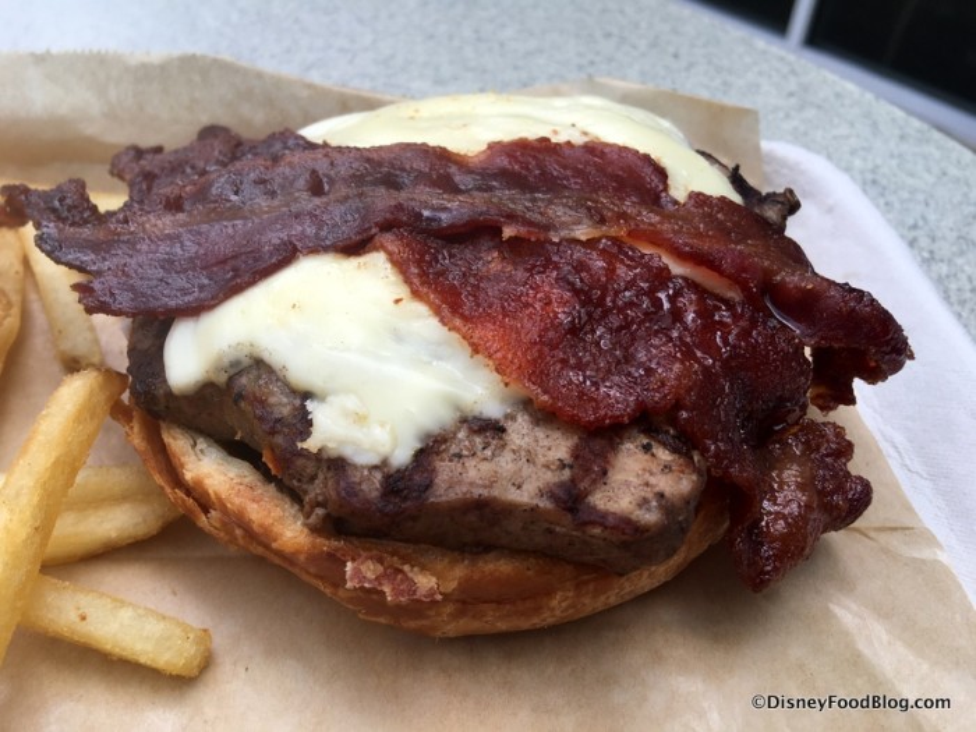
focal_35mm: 29
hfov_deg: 61.7
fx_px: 818
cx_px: 488
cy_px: 366
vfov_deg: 48.2
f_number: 2.2
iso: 25
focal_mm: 4.15
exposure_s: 1/545
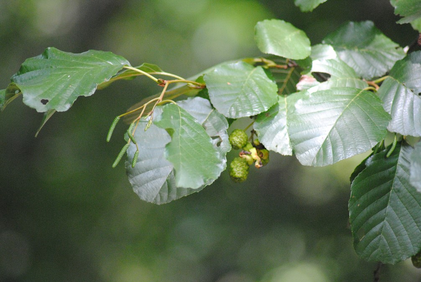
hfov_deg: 7.4
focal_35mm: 278
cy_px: 141
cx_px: 210
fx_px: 3249
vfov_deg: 5.0
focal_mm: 185
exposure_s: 1/500
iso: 1600
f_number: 4.5
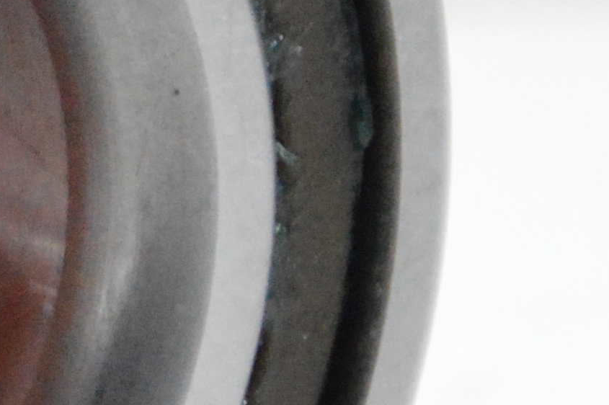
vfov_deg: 1.2
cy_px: 249
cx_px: -517
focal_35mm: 1122
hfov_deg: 1.8
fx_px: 18958
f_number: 7.1
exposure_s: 1/100
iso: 3200
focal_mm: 105
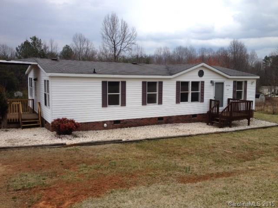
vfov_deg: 40.7
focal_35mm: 35
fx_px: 281
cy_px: 104
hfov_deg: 52.6
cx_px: 139
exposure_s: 1/1022
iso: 50
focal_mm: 4.28
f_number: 2.4
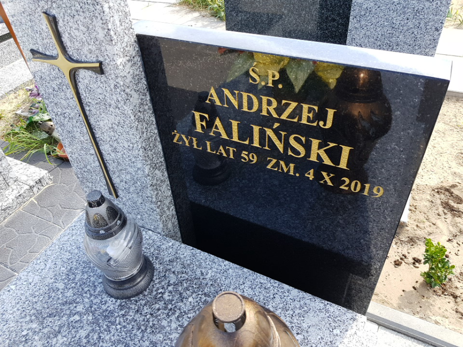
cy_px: 174
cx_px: 232
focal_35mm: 26
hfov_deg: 67.3
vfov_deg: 53.1
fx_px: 348
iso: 50
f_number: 1.7
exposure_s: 1/325
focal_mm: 4.2
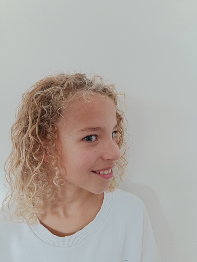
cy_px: 131
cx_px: 98
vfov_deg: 71.6
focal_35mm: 24
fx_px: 182
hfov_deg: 56.8
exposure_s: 1/25
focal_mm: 5.59
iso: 973
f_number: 1.88
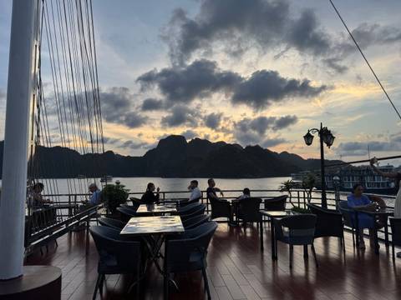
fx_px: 278
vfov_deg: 56.8
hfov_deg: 71.6
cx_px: 200
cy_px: 150
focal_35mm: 24
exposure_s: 1/633
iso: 80
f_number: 1.78
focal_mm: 6.76
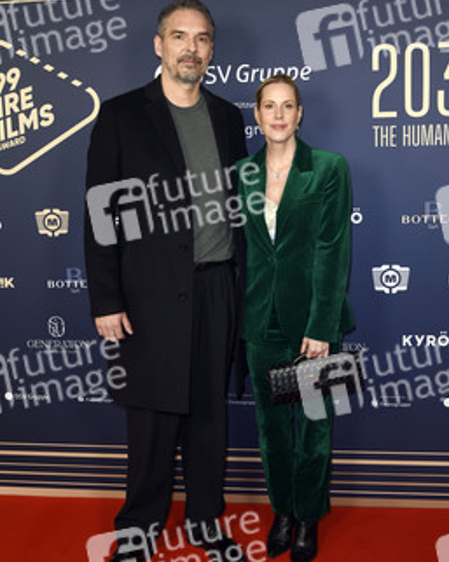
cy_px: 291
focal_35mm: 35
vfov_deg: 51.6
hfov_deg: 42.2
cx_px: 227
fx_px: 582
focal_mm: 30
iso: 640
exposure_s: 1/320
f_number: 5
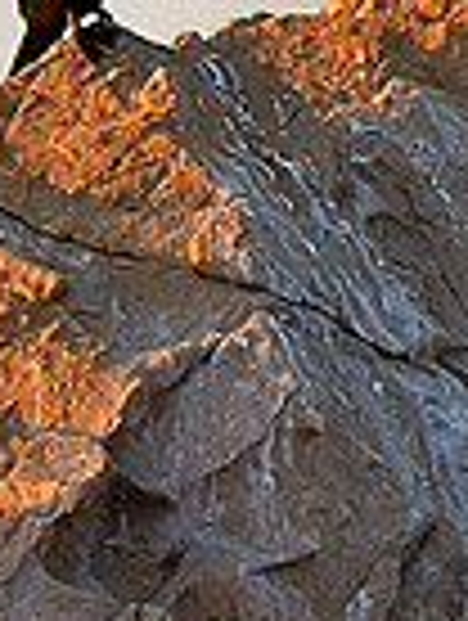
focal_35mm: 3752
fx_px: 67427
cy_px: 457
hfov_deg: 0.4
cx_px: 45
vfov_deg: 0.5
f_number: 10
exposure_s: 1/13
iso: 100
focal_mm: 300
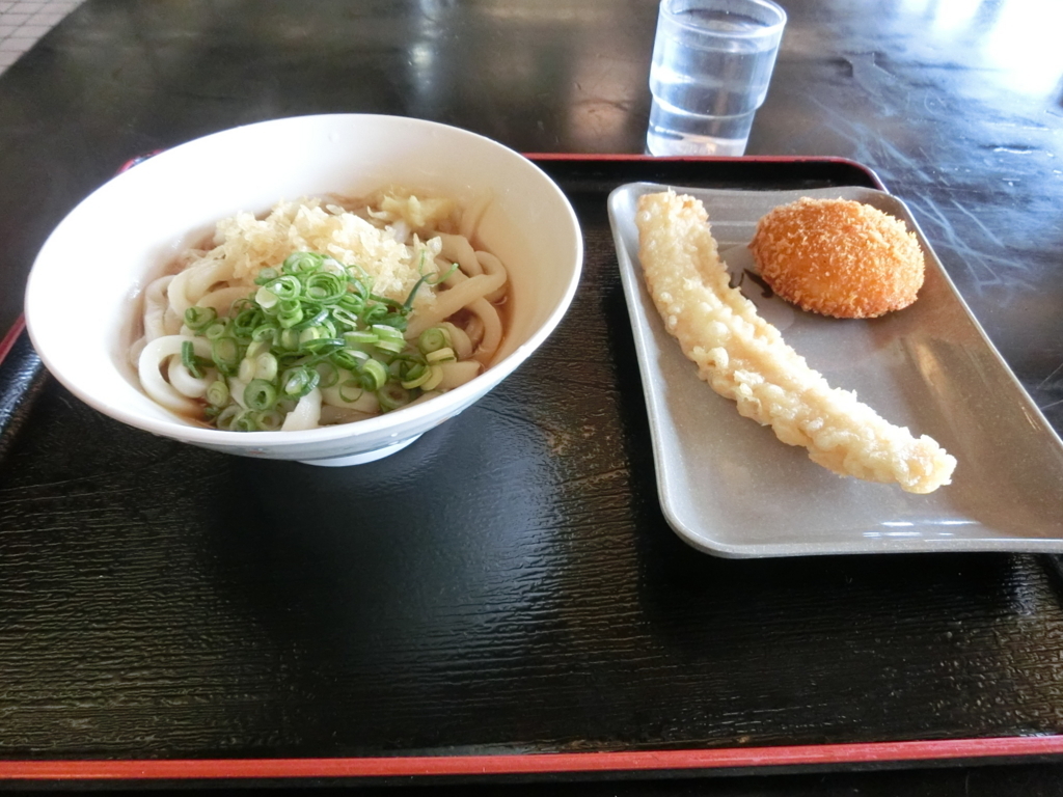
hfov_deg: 71.6
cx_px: 532
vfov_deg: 56.8
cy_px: 398
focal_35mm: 24
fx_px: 737
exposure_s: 1/125
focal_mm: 4.24
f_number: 3
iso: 800
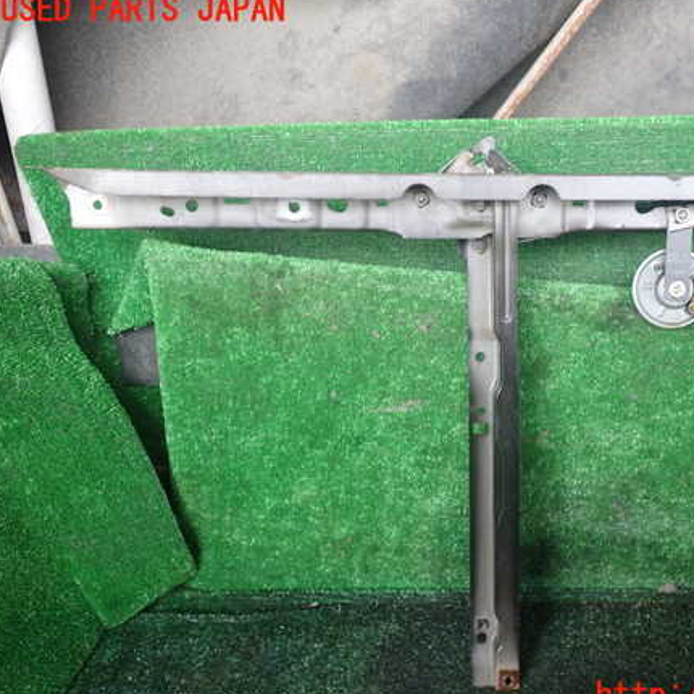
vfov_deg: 44.9
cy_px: 353
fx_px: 839
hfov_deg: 44.1
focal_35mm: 37
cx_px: 476
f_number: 2.3
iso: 200
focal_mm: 5.4
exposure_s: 1/30
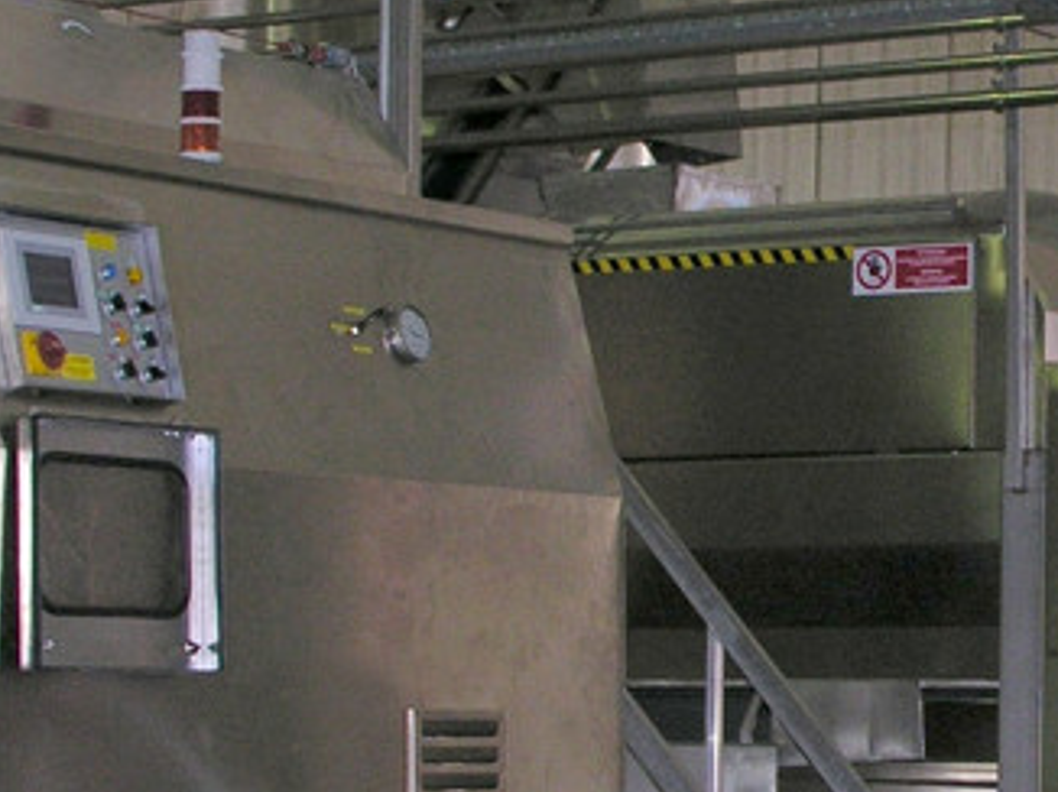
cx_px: 951
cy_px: 756
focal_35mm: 86
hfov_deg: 22.2
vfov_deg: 16.8
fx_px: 2627
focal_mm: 8.9
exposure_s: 1/60.1
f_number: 2.8
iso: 121
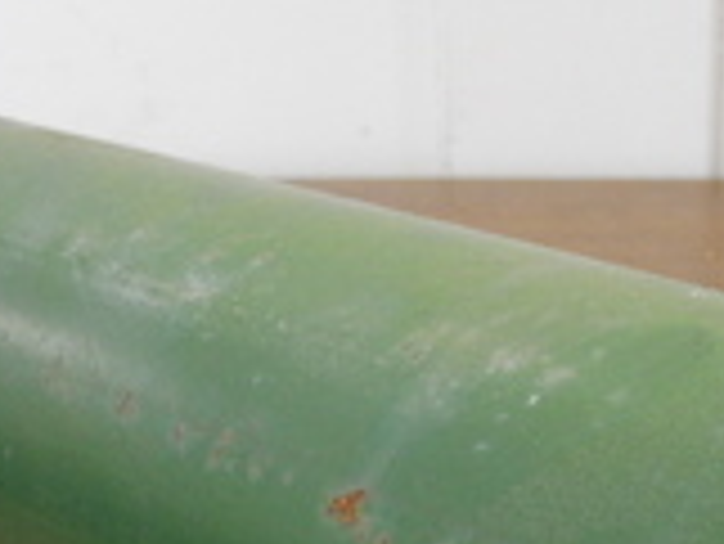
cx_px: 553
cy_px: 573
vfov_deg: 16.6
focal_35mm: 87
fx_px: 1821
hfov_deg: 22.3
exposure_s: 1/30
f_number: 2.8
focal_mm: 6
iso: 232
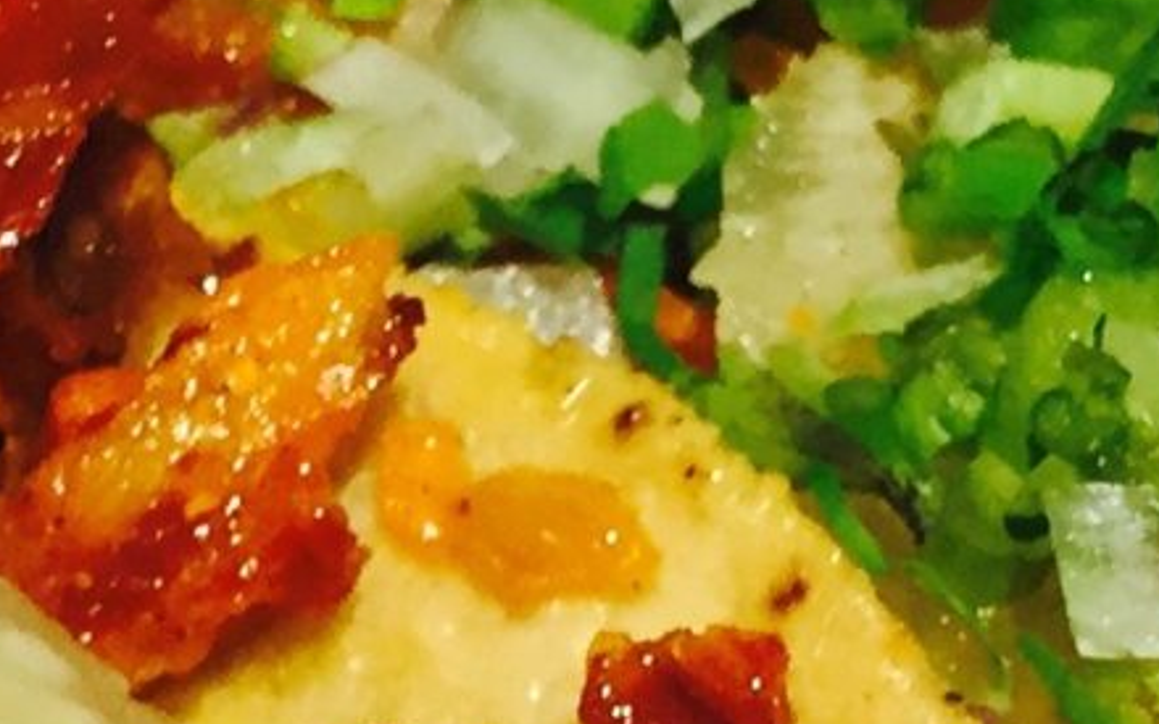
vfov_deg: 7.3
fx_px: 5654
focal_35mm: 179
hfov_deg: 11.6
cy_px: 842
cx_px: -66
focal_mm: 4.15
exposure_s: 1/30
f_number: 2.2
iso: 32
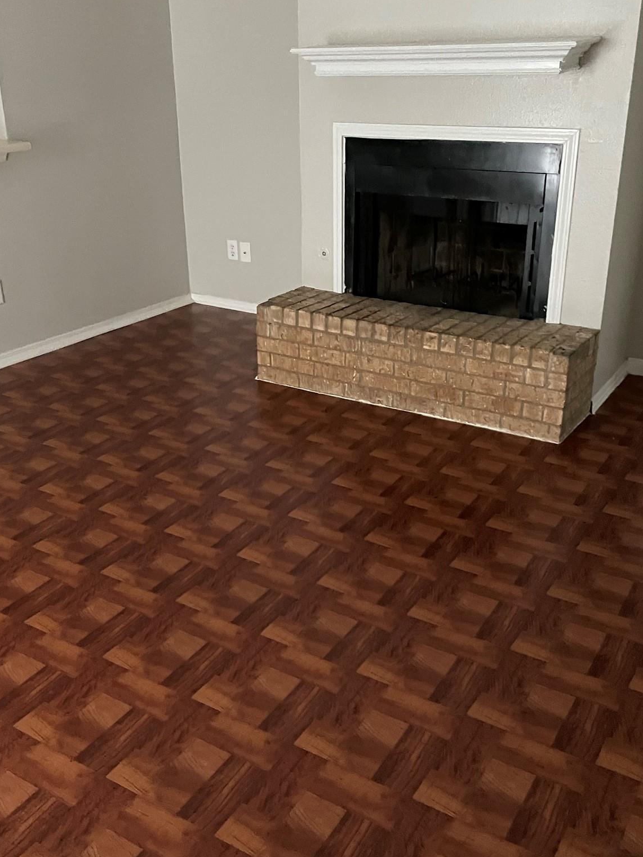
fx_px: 867
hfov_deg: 40.6
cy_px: 427
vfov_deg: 52.6
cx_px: 283
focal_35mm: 35
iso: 1000
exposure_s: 1/30
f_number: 1.6
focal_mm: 4.2
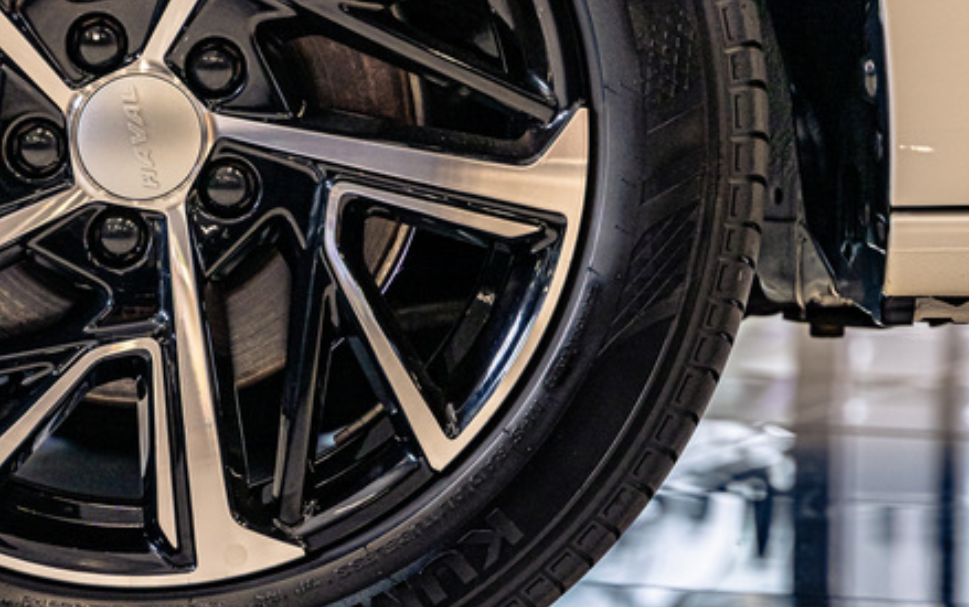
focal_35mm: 178
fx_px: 4704
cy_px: 141
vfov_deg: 7.4
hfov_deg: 11.7
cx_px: 151
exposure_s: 1/125
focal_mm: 75
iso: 400
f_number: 4
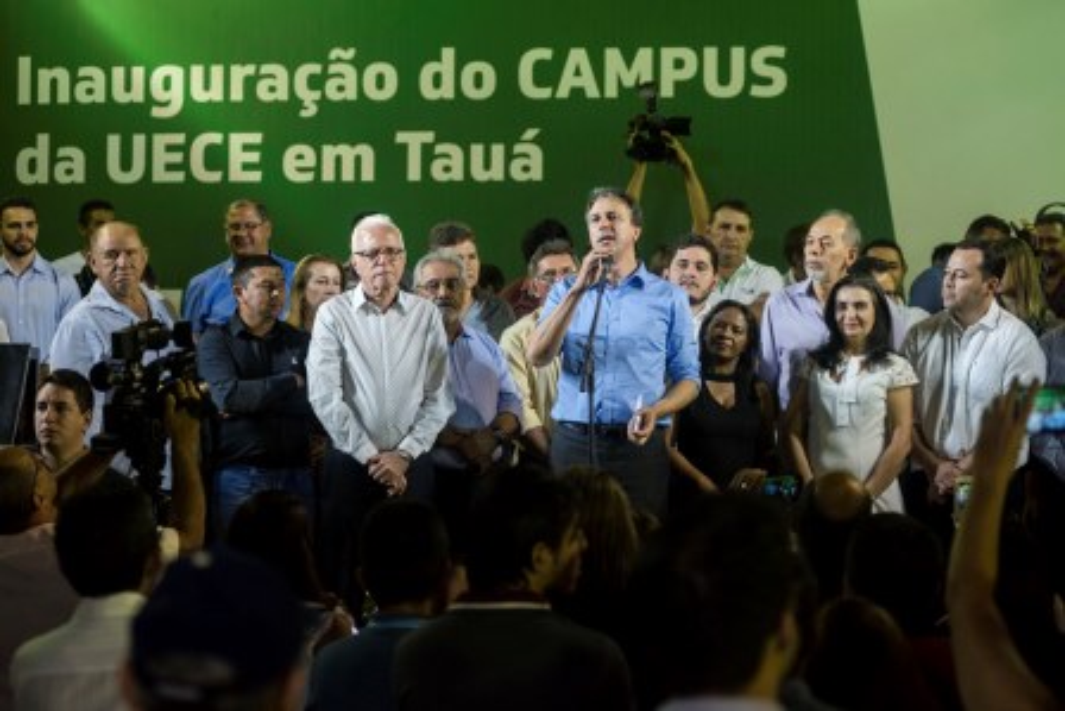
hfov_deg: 22.1
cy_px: 356
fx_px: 2722
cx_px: 532
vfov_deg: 14.9
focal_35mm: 92
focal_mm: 92
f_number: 4
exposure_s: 1/500
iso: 1600
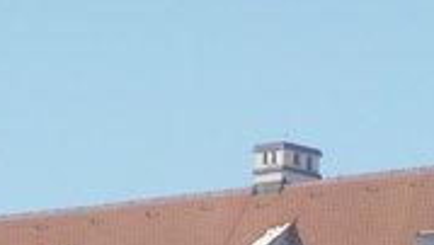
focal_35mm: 2189
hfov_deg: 1.0
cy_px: 1045
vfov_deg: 0.6
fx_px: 25210
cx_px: 301
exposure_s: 1/320
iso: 125
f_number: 4.9
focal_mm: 49.2
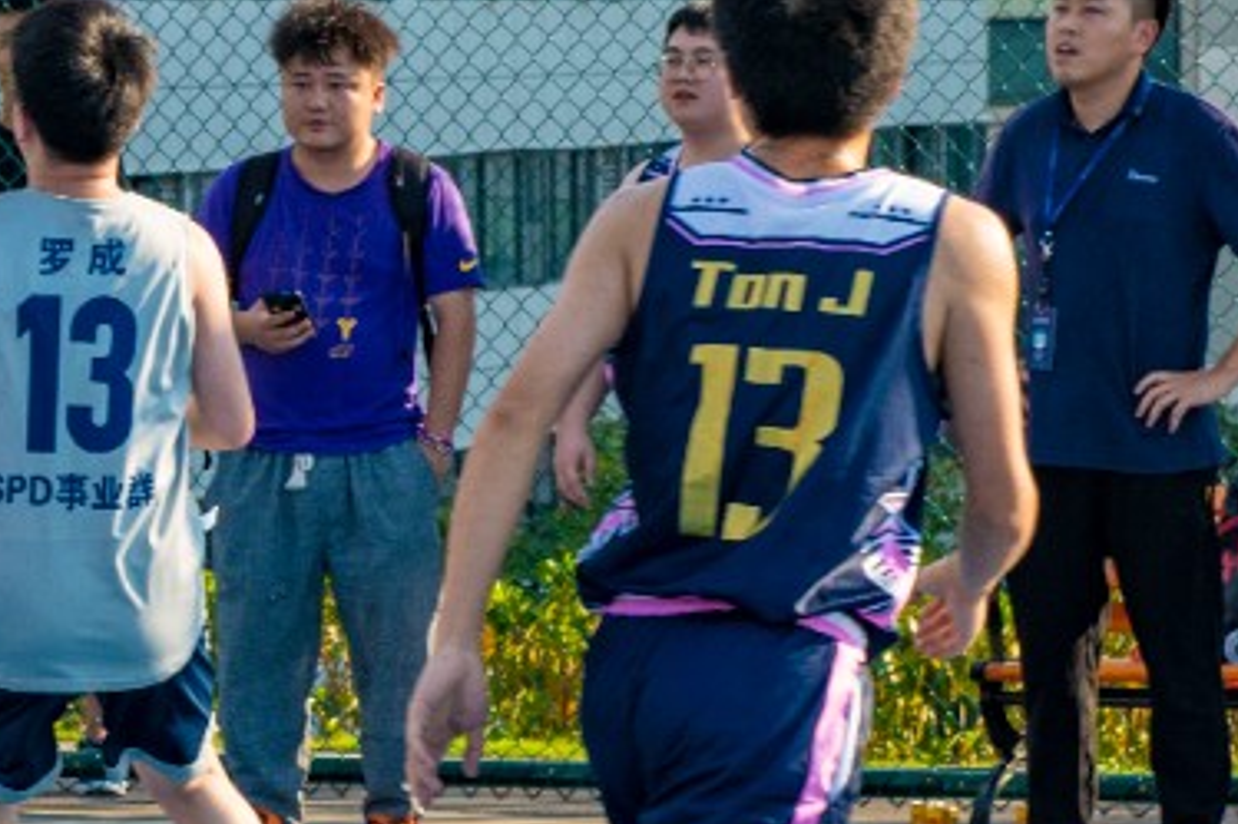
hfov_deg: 7.7
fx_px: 9109
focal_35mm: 265
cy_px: 460
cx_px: -318
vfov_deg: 5.2
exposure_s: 1/400
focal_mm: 62
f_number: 7.1
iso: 200
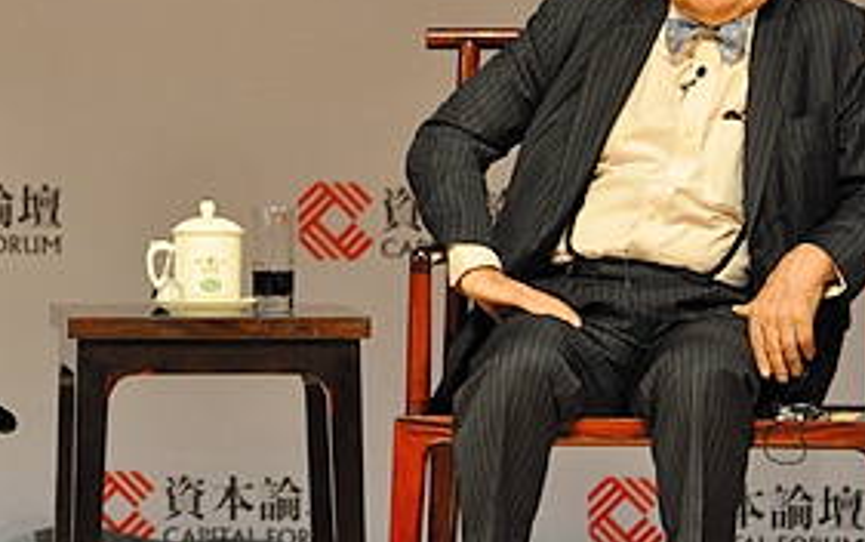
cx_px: 222
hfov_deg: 3.9
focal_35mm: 543
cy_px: 219
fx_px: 12808
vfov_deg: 2.4
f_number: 5.3
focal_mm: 200
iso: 1600
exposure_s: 1/60
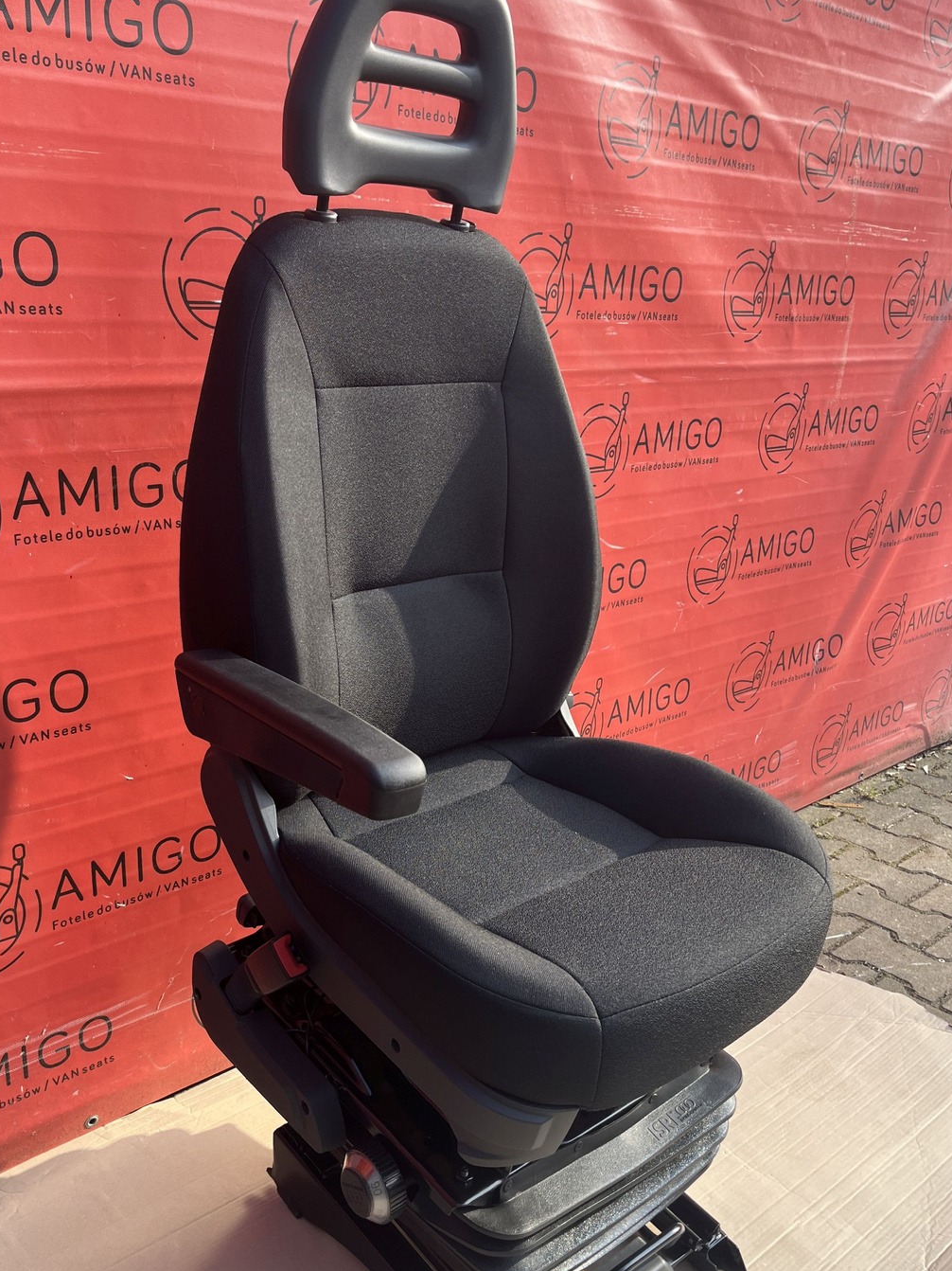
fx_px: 1137
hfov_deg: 45.4
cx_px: 424
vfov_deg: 58.2
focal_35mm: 31
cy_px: 705
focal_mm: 5.1
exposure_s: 1/481
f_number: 1.6
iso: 50
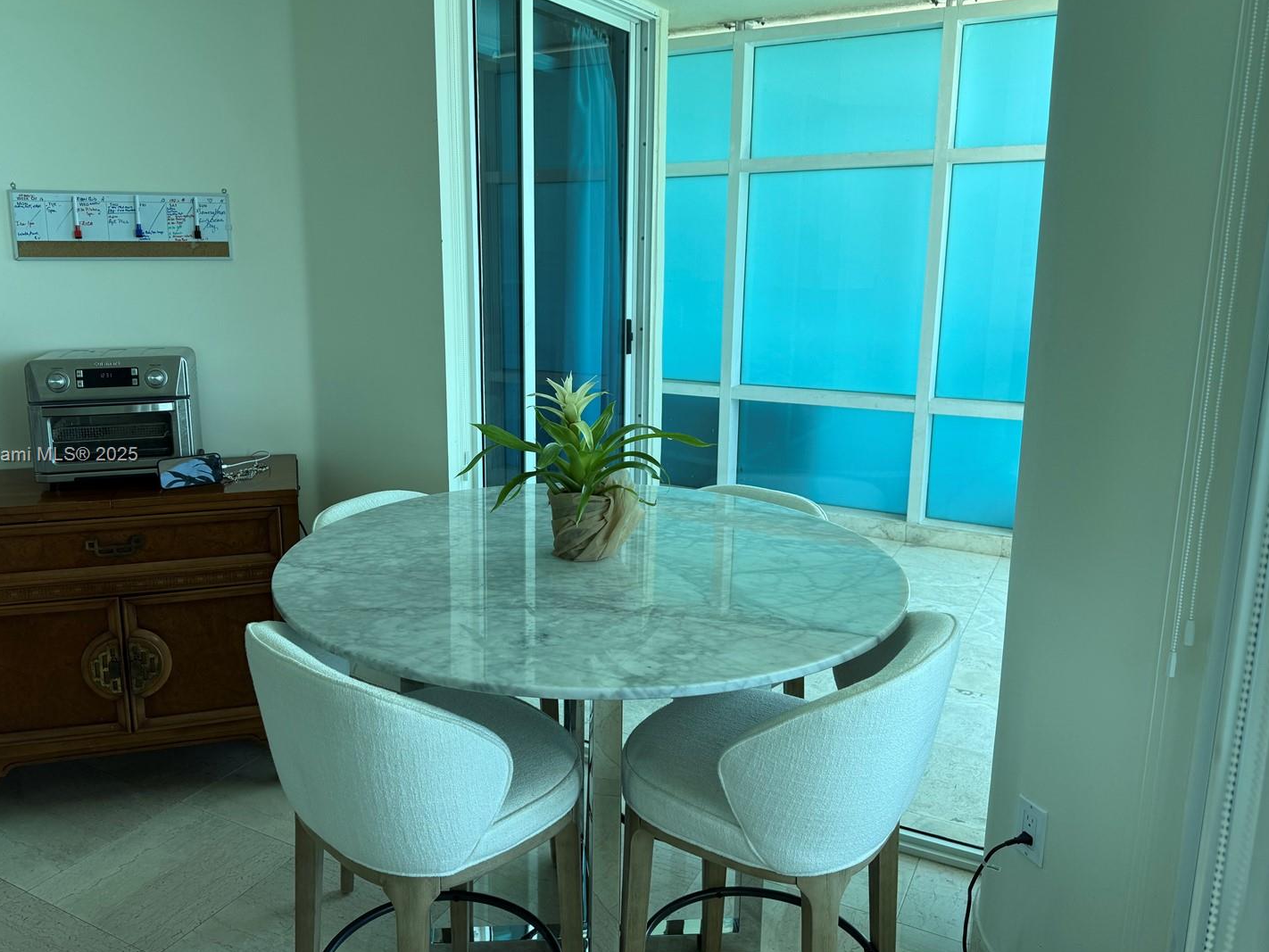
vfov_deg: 51.4
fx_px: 990
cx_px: 567
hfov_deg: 65.1
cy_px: 456
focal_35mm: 27
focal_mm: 6.76
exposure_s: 1/210
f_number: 1.78
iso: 64
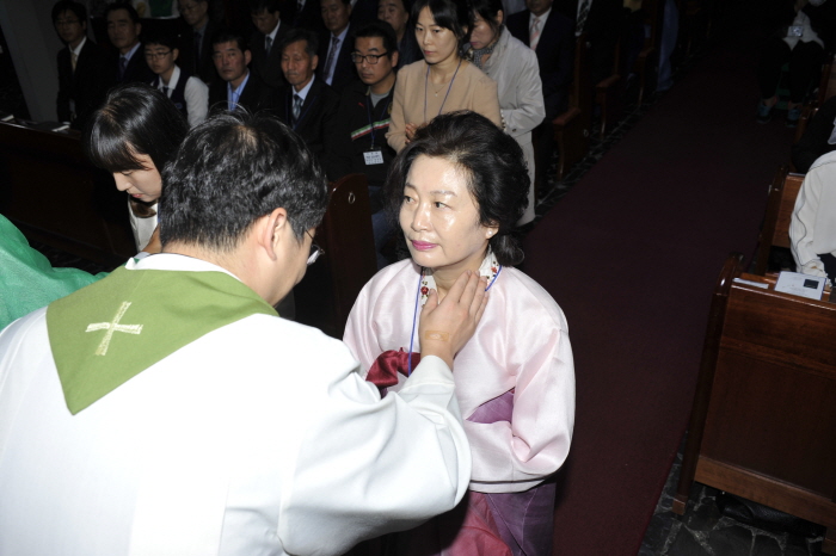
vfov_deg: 41.1
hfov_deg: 58.7
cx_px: 418
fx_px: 743
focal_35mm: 32
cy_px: 278
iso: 200
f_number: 8
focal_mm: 32
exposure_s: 1/60
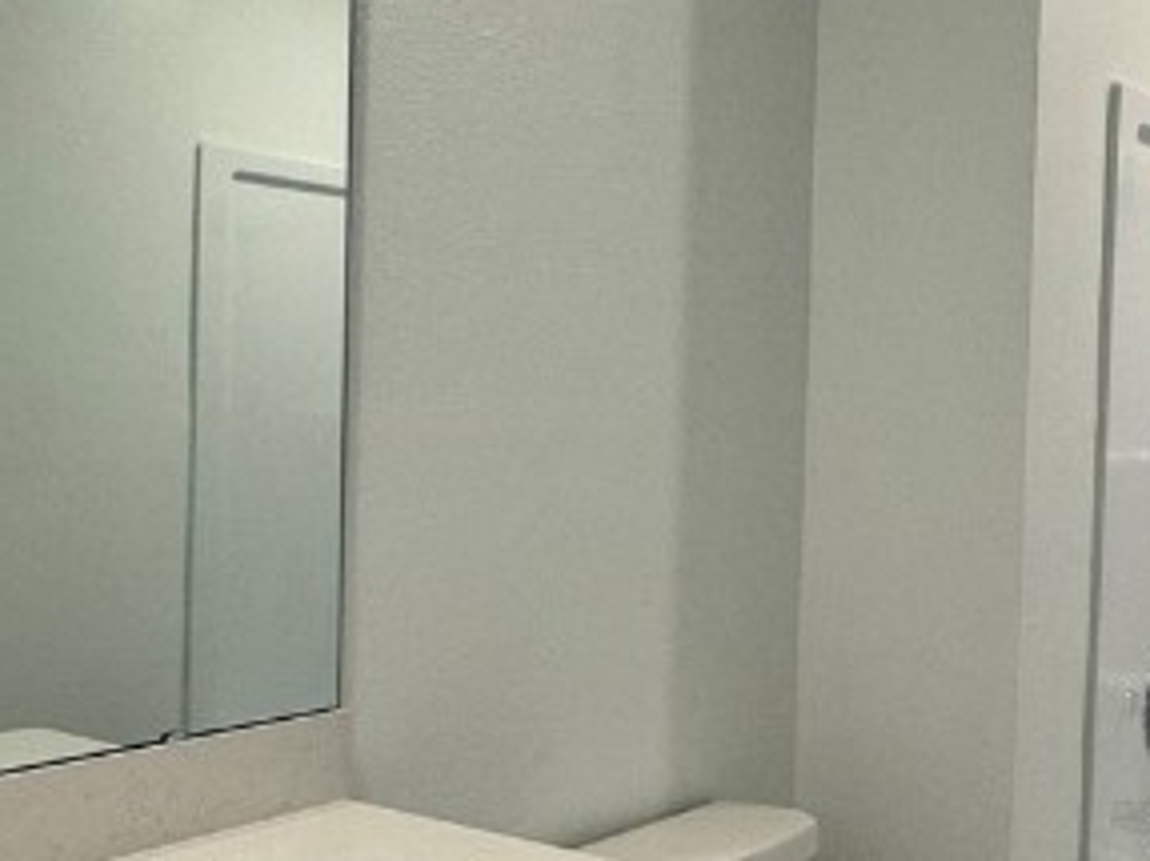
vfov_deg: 29.1
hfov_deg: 37.5
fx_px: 1660
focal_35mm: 50
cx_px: 821
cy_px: 477
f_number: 2.2
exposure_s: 1/120
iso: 125
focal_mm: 2.22
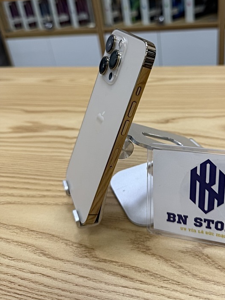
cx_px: 144
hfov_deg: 45.0
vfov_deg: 57.5
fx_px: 269
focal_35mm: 31
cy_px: 108
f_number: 1.78
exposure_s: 1/120
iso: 50
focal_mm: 6.76
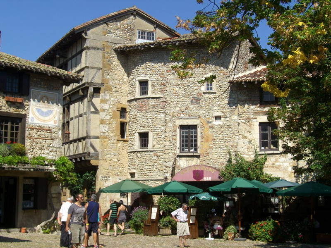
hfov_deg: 34.9
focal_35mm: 55
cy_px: 124
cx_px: 166
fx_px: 526
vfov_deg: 26.6
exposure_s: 1/200
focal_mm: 11.5
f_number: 6.8
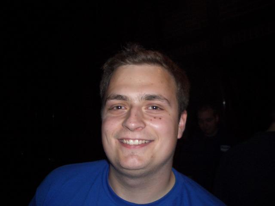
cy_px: 103
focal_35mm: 35
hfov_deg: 52.6
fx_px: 278
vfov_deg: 40.7
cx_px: 138
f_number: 2.6
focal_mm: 5.8
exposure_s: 1/40
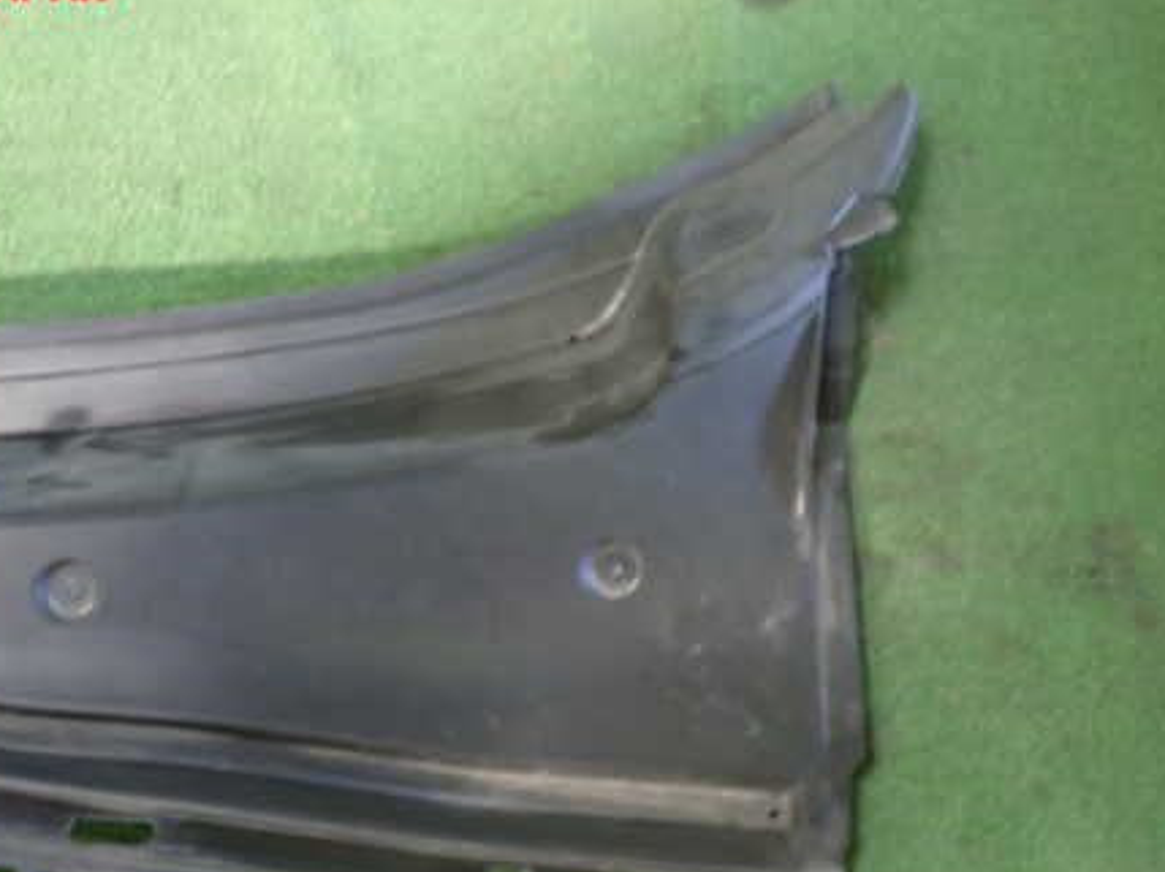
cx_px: 429
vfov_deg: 34.1
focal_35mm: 42
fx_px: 1412
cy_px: 560
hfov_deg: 44.4
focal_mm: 5.4
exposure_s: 1/30
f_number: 2.3
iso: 500
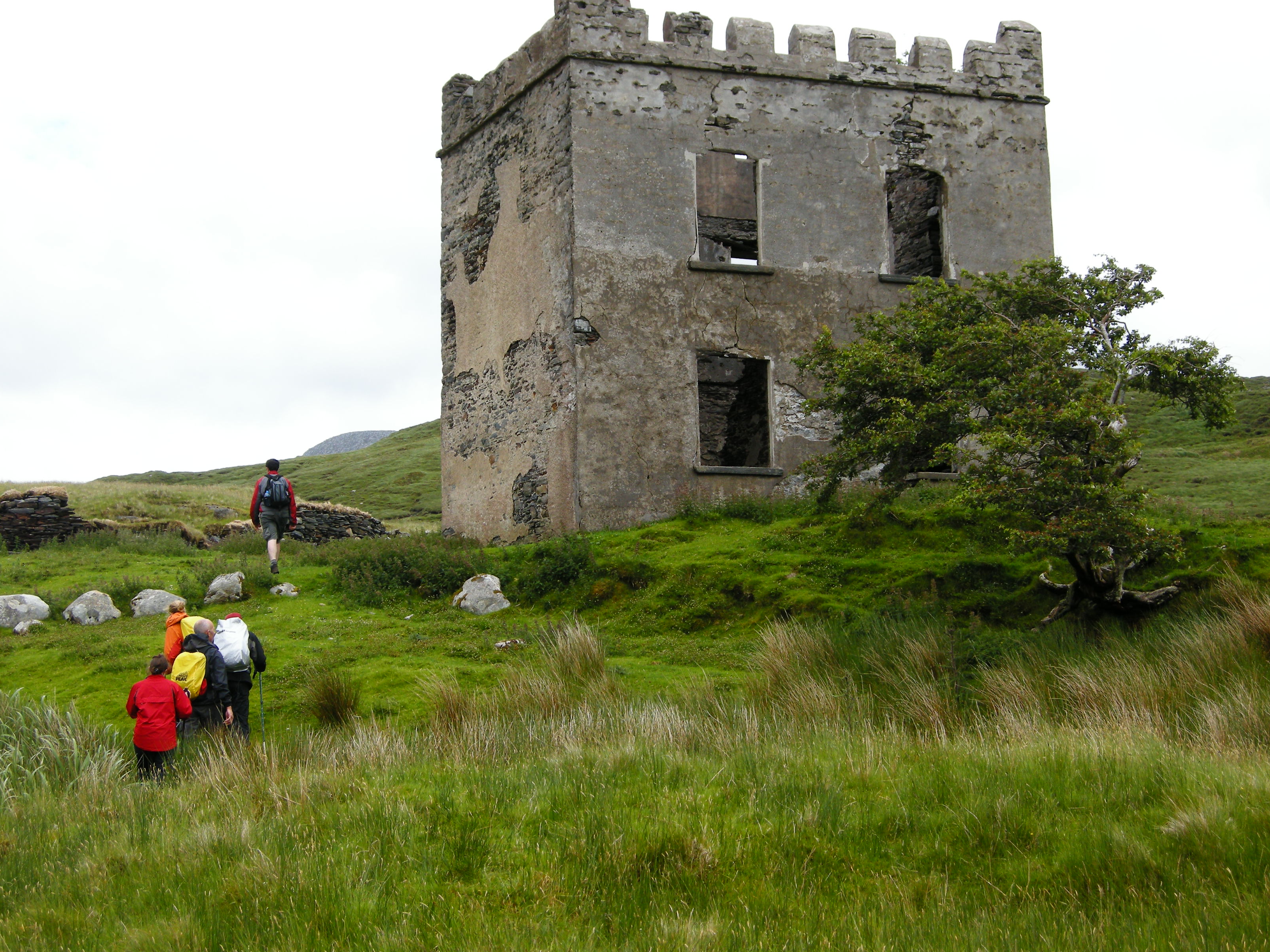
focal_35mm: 61
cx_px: 630
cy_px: 483
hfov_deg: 31.7
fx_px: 2238
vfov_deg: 24.0
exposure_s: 1/233
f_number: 4.9
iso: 64
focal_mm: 12.9
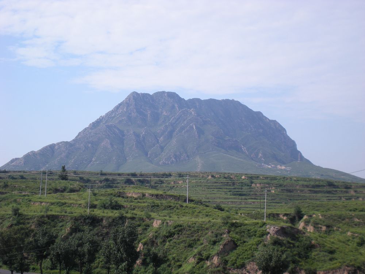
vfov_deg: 26.1
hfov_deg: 34.3
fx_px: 590
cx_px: 182
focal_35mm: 56
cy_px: 137
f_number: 5.6
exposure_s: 1/378
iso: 64
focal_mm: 9.3
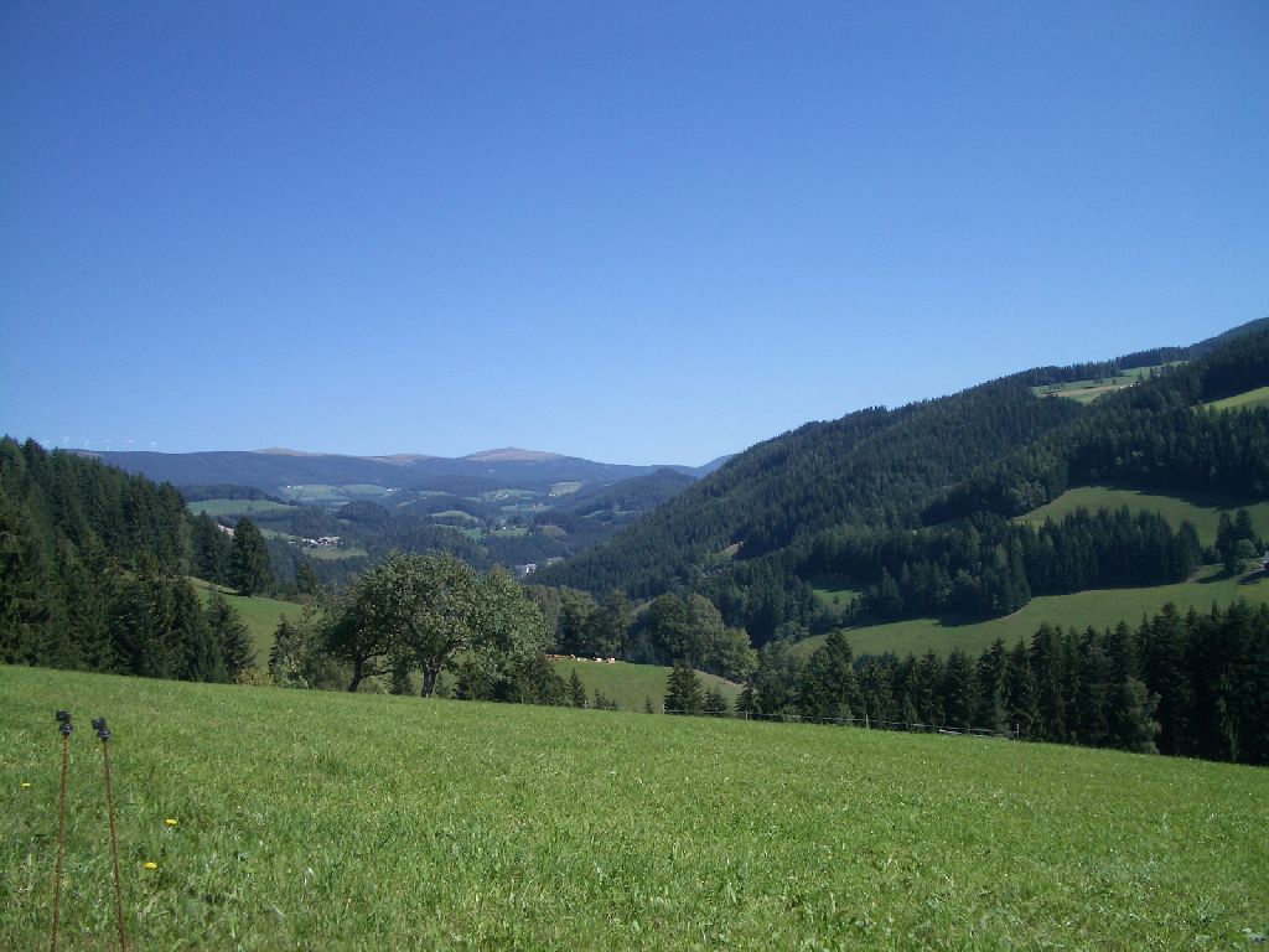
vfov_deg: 40.7
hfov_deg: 52.6
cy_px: 476
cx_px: 634
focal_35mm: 35
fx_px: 1283
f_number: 4.3
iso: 50
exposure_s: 1/500
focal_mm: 5.8
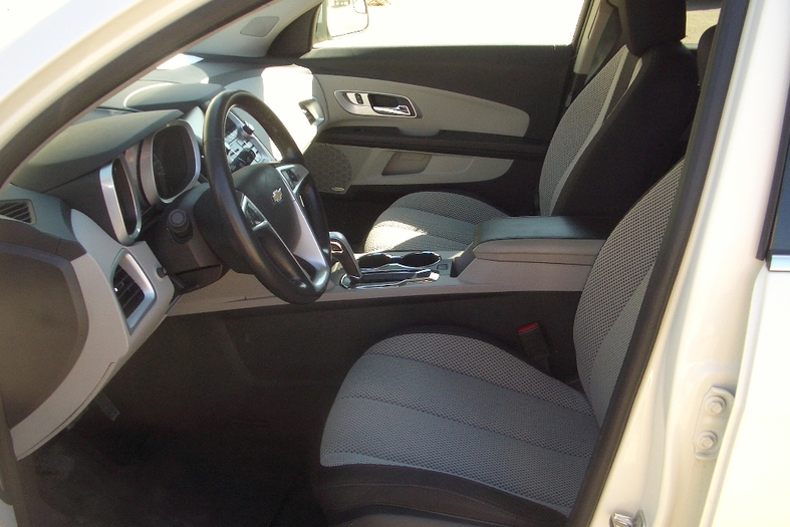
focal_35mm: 37
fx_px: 812
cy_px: 263
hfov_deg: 51.9
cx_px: 394
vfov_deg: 36.0
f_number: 2.6
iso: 100
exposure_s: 1/125
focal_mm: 5.8
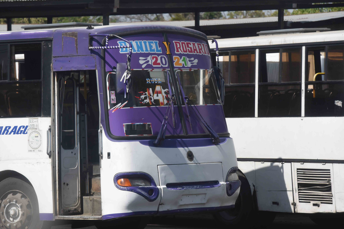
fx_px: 2017
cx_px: 150
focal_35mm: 211
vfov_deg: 6.5
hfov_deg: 9.7
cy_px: 105
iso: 1600
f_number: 8
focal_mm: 180
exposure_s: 1/1250
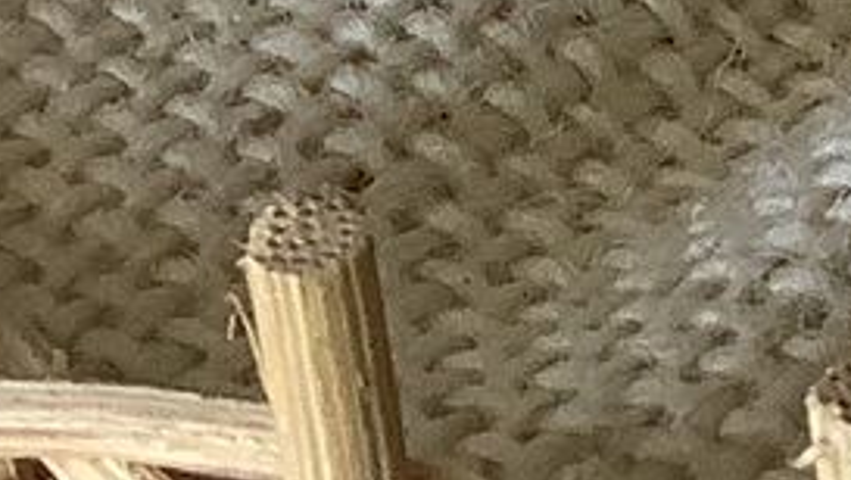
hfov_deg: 7.9
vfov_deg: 4.7
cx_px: 2095
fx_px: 5713
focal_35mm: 253
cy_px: -810
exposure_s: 1/120
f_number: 2.4
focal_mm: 3.3
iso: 40
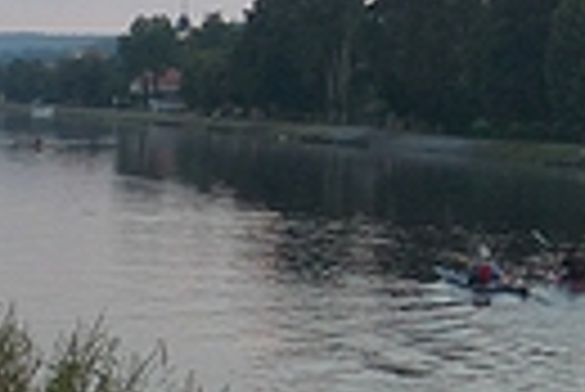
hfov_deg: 13.0
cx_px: 1148
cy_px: 167
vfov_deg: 10.0
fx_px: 2245
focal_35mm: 138
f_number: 2.8
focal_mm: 4.8
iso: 100
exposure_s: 1/160
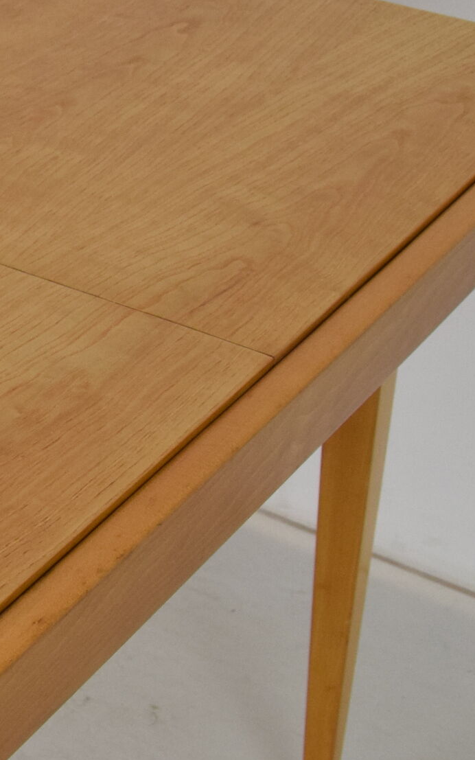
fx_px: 1885
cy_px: 510
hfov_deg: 12.9
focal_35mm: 91
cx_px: -401
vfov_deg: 22.7
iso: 1600
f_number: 7.1
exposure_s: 1/200
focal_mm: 22
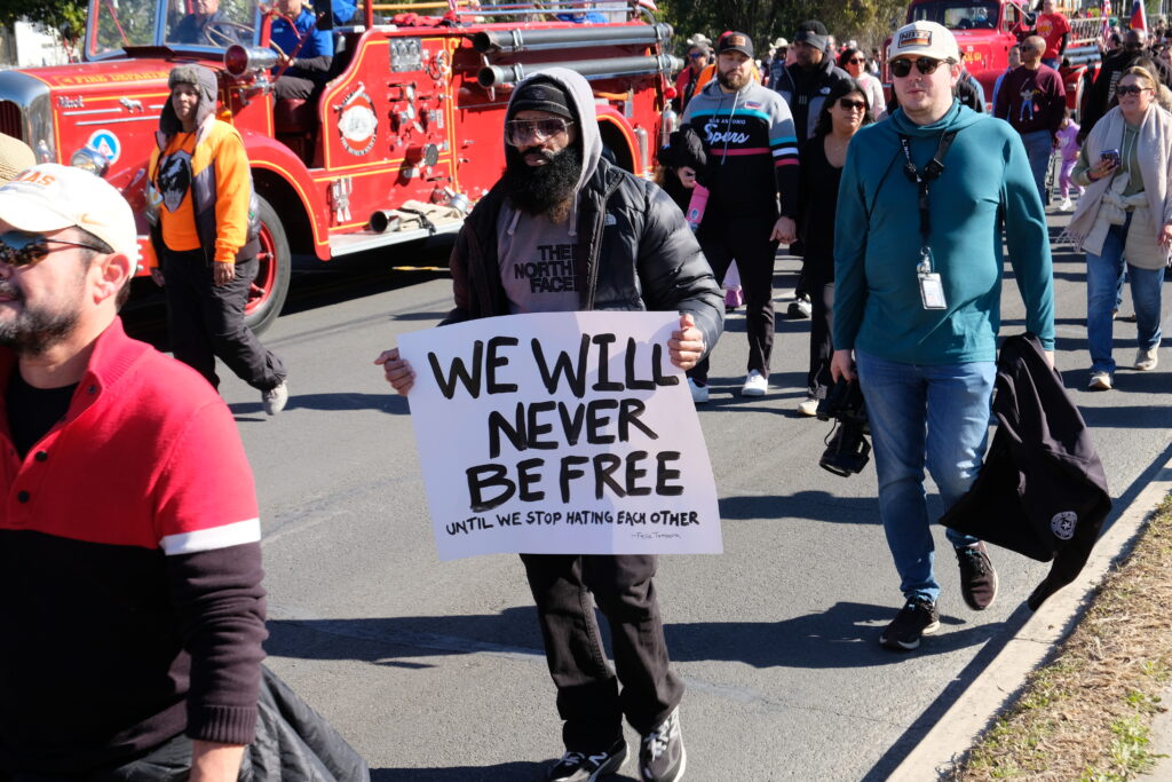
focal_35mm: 54
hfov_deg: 36.9
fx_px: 1758
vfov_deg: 25.1
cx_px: 586
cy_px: 391
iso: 400
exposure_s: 1/280
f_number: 8
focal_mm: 35.8
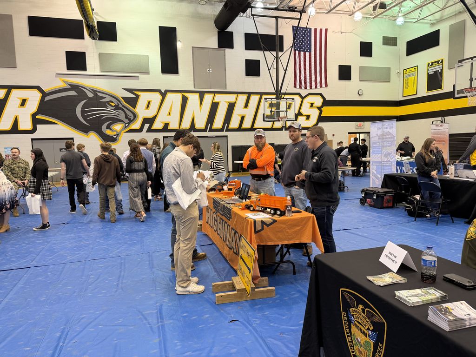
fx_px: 330
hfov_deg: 71.6
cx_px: 238
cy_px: 178
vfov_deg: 56.8
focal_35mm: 24
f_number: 1.78
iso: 160
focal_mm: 6.76
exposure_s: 1/60
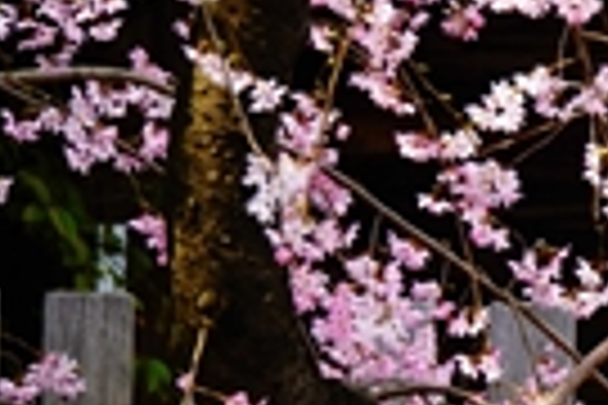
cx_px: 680
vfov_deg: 4.3
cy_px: 416
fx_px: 5405
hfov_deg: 6.4
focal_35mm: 320
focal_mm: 71.8
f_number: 5.6
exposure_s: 1/125
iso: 100
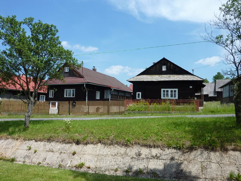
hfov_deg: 69.4
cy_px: 90
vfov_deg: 54.9
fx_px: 174
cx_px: 120
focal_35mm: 25
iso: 80
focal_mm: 4.1
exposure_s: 1/400
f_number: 4.5
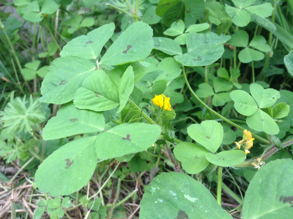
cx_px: 146
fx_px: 279
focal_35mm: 33
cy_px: 110
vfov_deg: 42.8
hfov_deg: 55.4
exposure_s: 1/60
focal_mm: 3.3
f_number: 2.4
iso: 32
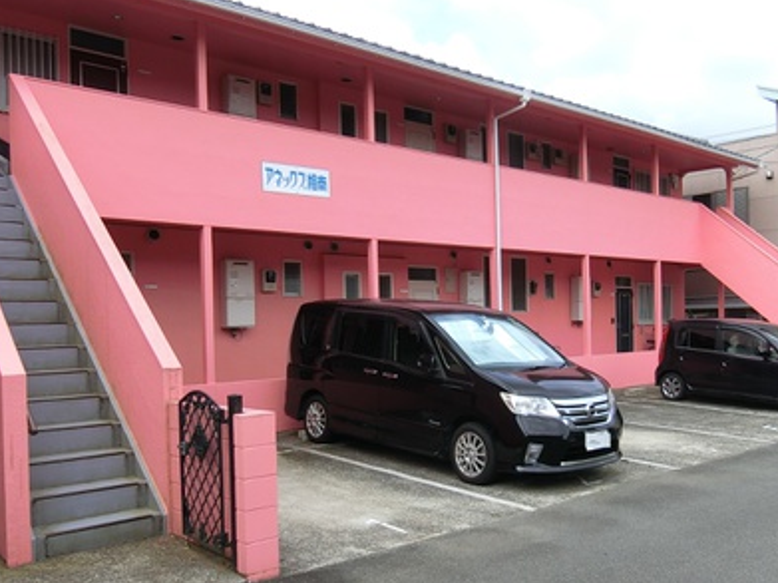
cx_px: 487
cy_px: 341
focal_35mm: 34
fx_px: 764
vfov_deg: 41.6
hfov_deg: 53.4
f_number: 2.7
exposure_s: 1/800
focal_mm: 4.06
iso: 80
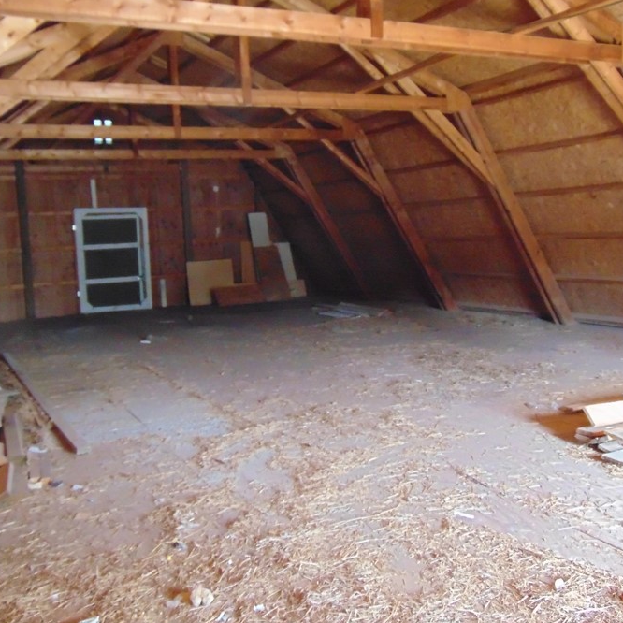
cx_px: 317
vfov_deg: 48.3
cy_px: 273
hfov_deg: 48.4
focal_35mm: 34
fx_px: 692
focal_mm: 4.5
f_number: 3
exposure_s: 1/30
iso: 640
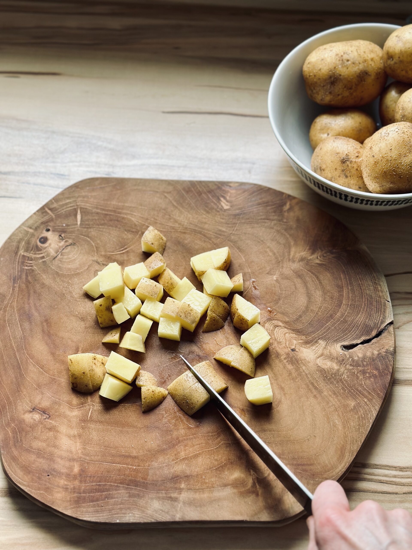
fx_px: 762
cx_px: 206
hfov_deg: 30.3
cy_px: 275
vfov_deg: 39.7
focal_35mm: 48
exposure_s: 1/121
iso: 80
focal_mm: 6.86
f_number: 1.78
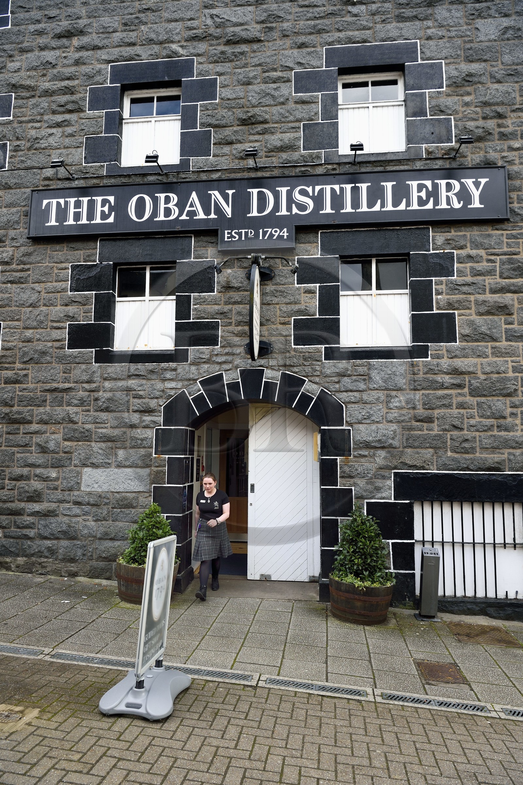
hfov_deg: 53.1
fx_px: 523
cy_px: 392
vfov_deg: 73.8
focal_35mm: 24
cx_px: 262
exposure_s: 1/125
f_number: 7.1
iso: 200
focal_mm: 24
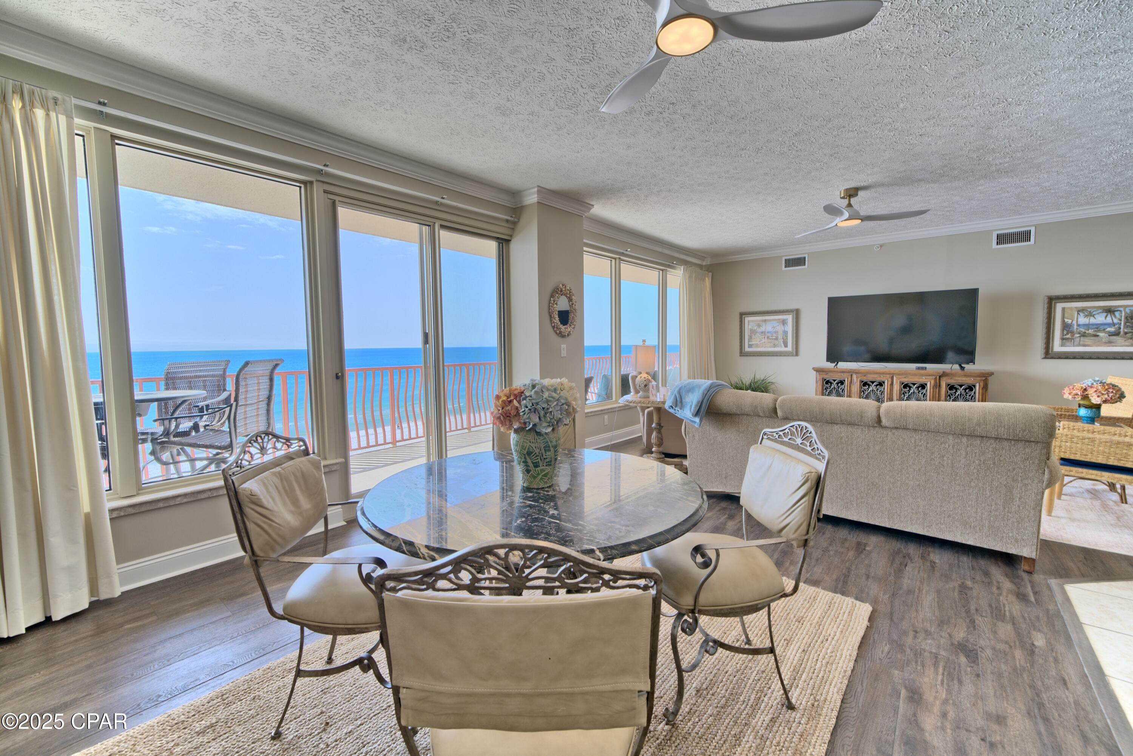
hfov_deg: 104.2
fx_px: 441
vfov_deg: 81.3
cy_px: 378
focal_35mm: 14
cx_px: 566
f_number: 8
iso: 500
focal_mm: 14
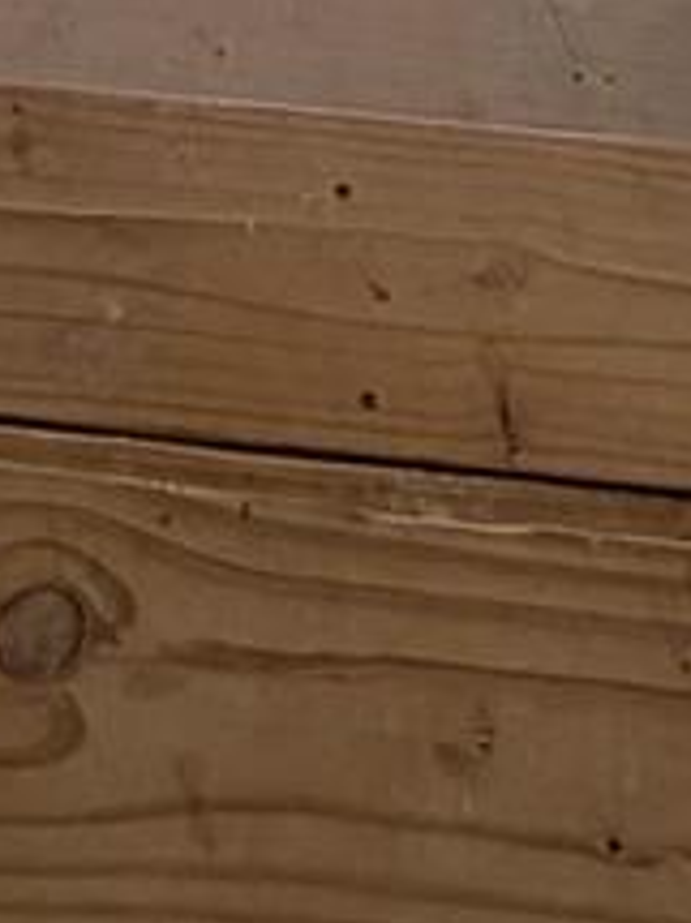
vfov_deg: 9.7
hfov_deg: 14.5
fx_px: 2664
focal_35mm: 100
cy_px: -2280
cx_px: -21
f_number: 2.2
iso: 25
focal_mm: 2.22
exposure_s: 1/770
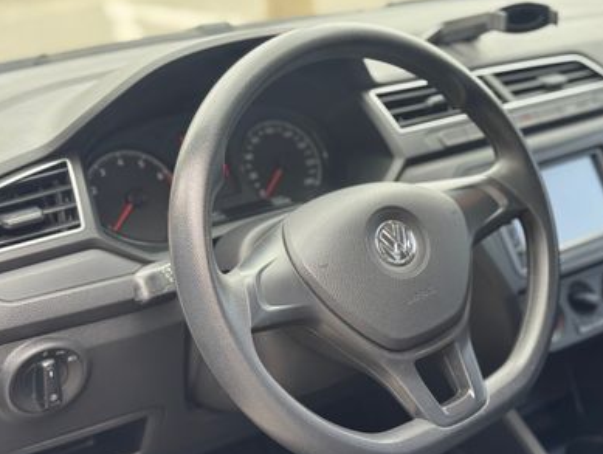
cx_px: 358
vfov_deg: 25.3
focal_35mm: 58
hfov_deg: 33.1
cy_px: 240
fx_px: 1012
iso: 80
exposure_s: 1/121
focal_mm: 6.76
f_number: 1.78
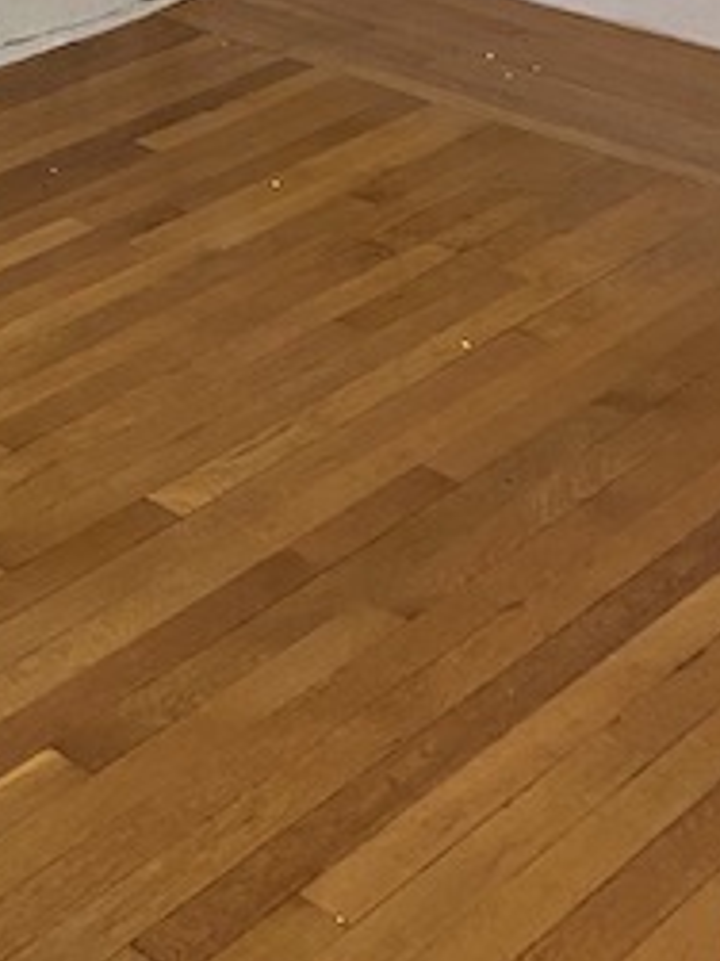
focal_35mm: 83
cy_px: -138
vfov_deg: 22.1
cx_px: -314
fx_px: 2304
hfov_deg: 16.4
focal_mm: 4.25
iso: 500
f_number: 1.8
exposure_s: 1/60
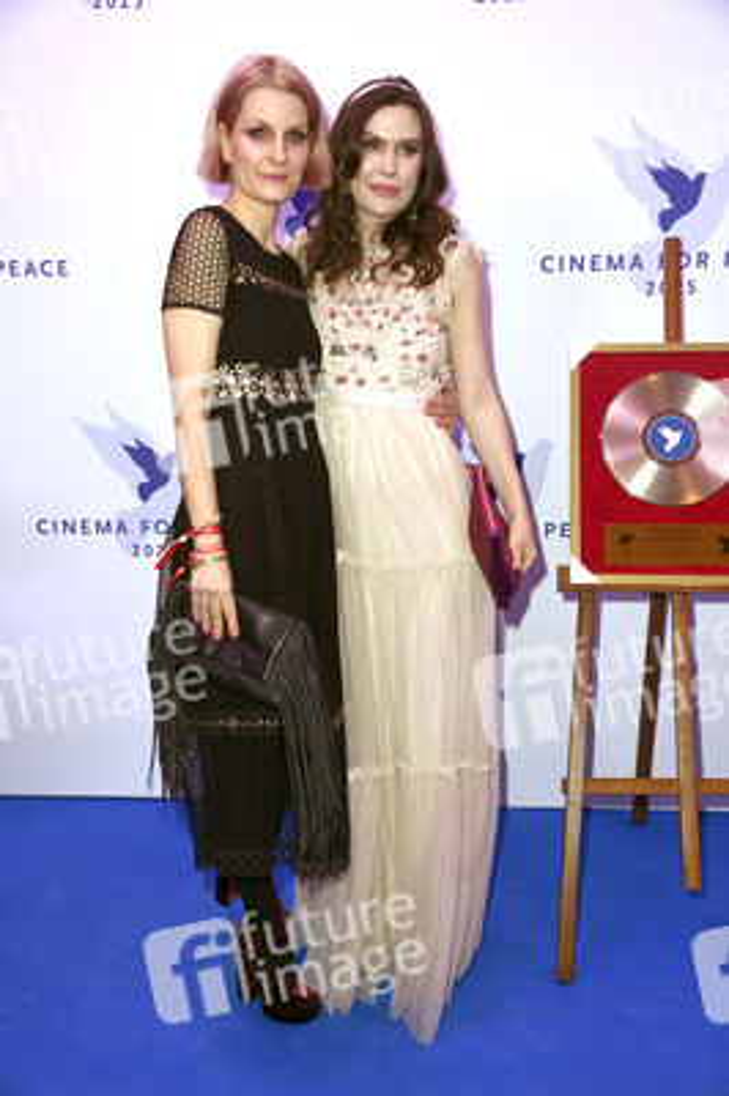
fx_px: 1339
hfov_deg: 30.5
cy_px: 548
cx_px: 364
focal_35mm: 44
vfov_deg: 44.5
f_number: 5.6
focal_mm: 44
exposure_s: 1/250
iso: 500
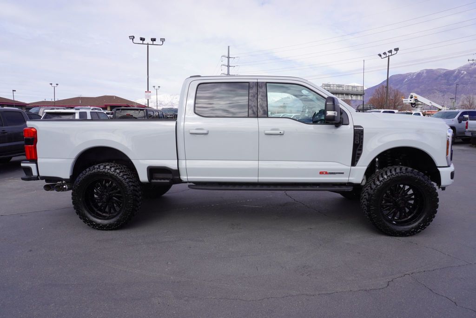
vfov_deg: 53.2
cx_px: 238
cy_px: 159
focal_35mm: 24
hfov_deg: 73.7
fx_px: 317
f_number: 10
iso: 100
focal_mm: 16
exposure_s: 1/160
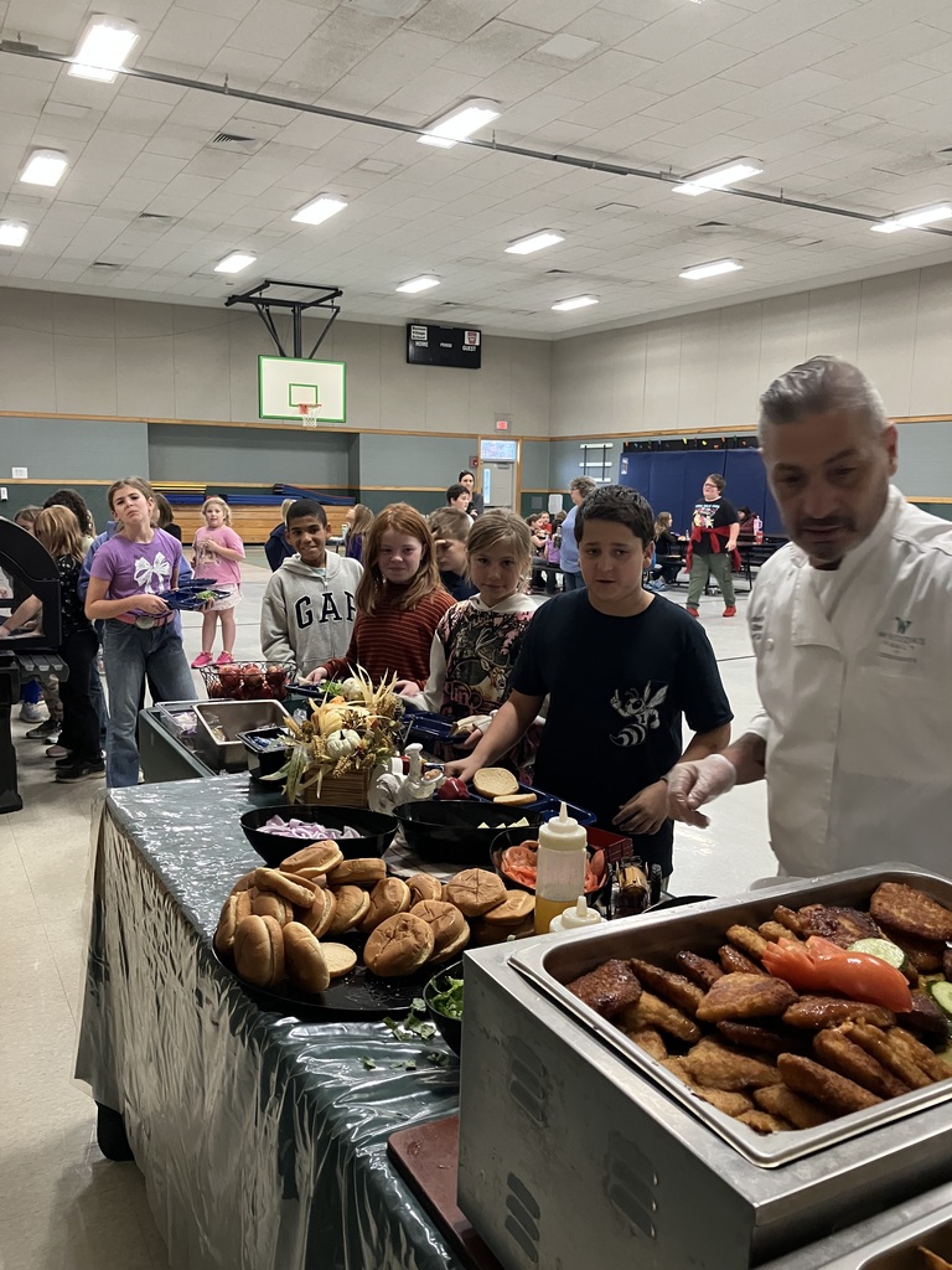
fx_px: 1027
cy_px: 635
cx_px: 476
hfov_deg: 49.7
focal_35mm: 28
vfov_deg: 63.4
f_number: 1.8
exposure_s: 1/60
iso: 320
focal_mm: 3.99
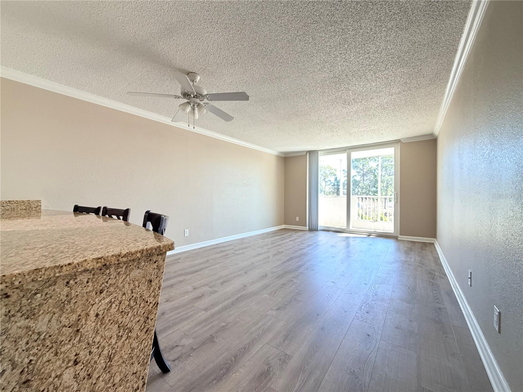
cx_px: 262
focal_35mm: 14
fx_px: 212
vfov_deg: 85.7
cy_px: 196
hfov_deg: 102.1
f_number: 2.2
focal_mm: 2.22
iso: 500
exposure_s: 1/47
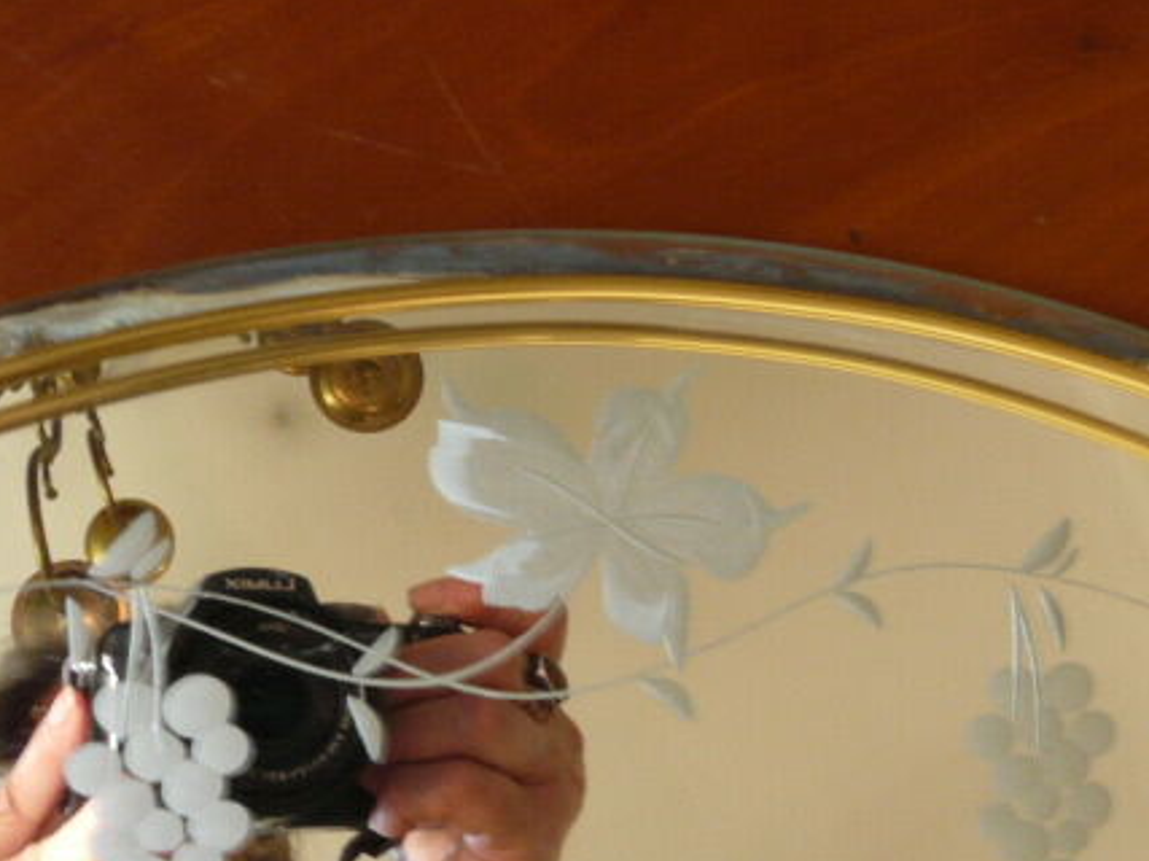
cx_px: 506
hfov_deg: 44.7
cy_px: 506
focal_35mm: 42
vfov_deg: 34.2
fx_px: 1394
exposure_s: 1/4
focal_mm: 4.6
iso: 200
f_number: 8
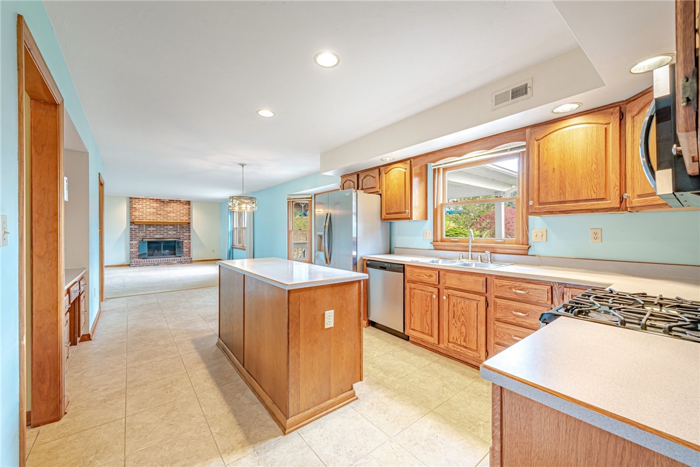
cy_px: 234
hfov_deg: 104.2
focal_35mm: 14
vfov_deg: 81.2
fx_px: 272
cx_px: 350
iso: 100
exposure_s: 1/13
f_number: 11
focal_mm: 14
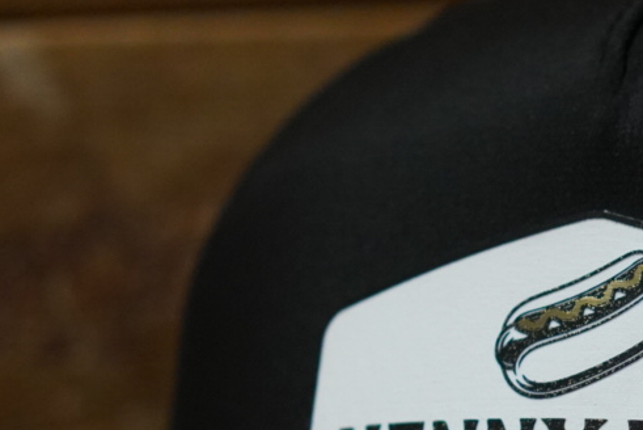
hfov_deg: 8.3
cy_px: 541
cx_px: 750
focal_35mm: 247
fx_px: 4414
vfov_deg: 5.5
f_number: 2.8
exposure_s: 1/80
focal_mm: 50
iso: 1600
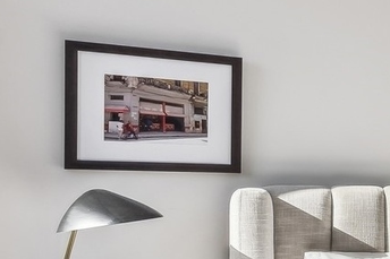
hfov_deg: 20.1
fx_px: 715
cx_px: 734
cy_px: 193
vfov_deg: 20.4
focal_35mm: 66
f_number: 8
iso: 320
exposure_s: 1/800
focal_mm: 14
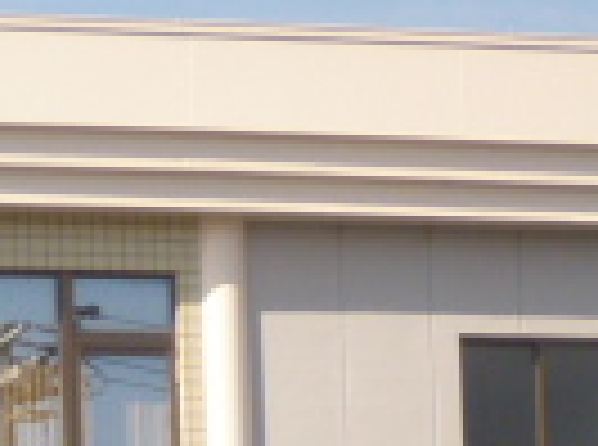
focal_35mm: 280
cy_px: 842
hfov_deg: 6.7
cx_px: -800
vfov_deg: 5.2
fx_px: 4824
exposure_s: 1/640
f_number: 4.1
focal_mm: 10.4
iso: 100
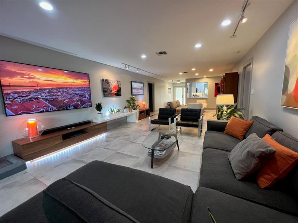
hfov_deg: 106.2
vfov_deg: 89.9
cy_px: 112
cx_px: 149
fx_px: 112
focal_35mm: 13
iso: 160
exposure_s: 1/60
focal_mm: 1.57
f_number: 1.8
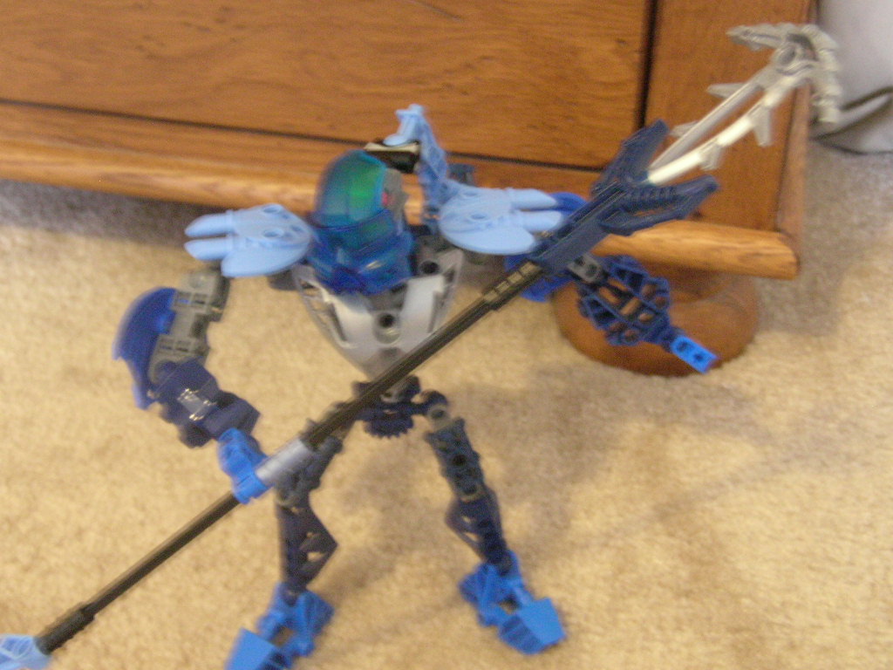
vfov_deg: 25.2
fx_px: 1496
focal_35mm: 58
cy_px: 335
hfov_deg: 33.2
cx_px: 446
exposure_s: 1/2.2
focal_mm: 9.6
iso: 300
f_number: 3.1
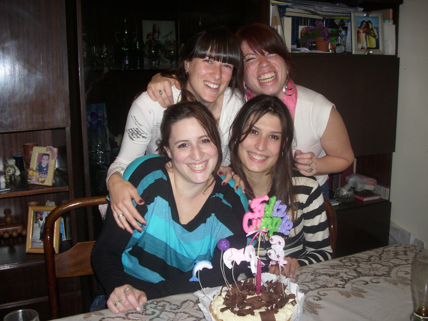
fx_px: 383
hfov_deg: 58.4
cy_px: 160
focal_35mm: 31
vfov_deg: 45.4
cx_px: 214
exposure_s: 1/30
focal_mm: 6.2
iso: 50
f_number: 2.8
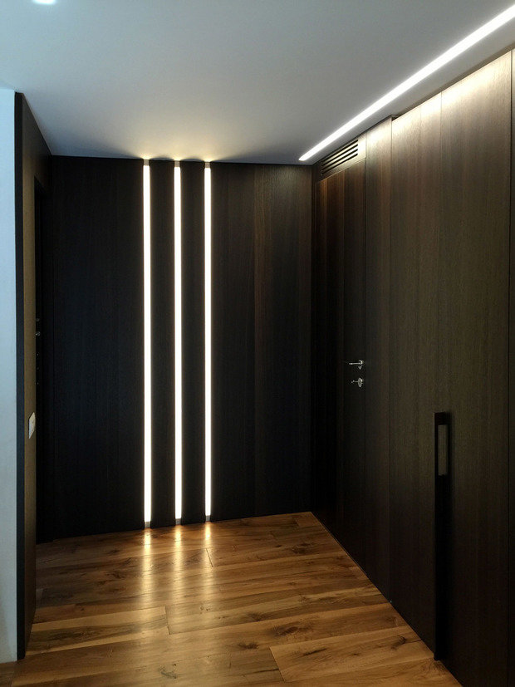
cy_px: 344
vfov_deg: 61.7
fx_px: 575
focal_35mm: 29
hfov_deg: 48.2
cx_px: 258
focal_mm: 4.15
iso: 64
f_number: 2.2
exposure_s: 1/17
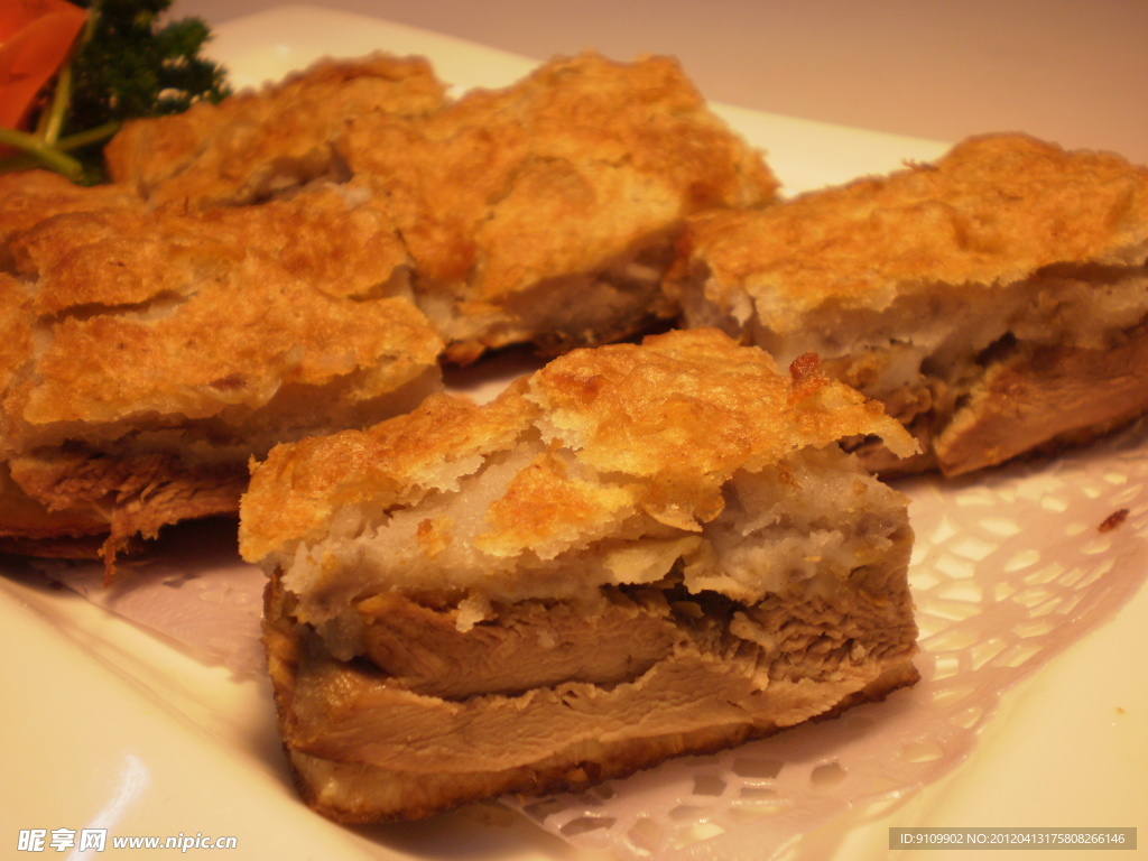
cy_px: 430
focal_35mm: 42
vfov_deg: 34.3
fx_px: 1393
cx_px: 574
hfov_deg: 44.8
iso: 100
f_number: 3.5
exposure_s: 1/40
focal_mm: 7.4
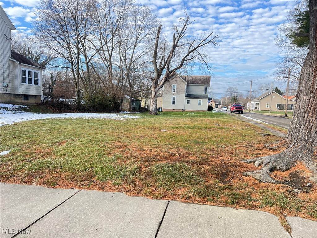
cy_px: 119
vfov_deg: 53.1
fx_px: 238
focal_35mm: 26
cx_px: 158
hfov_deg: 67.3
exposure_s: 1/611
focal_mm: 5.7
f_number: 1.5
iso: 50
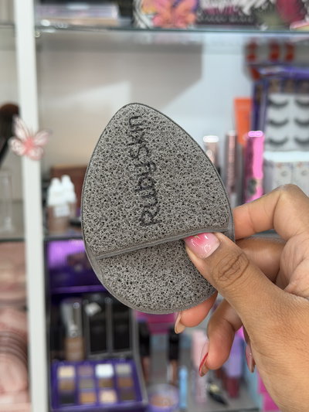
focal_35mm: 48
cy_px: 206
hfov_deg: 30.3
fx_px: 571
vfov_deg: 39.6
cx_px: 154
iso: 80
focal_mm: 6.76
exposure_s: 1/100
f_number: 1.78
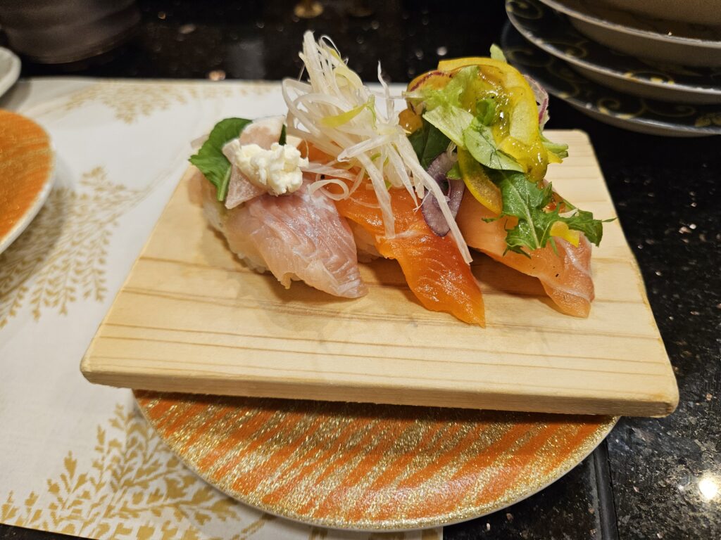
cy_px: 270
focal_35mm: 23
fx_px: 479
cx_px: 360
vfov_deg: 58.9
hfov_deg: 73.9
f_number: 1.8
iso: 125
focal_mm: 5.4
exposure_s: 1/100
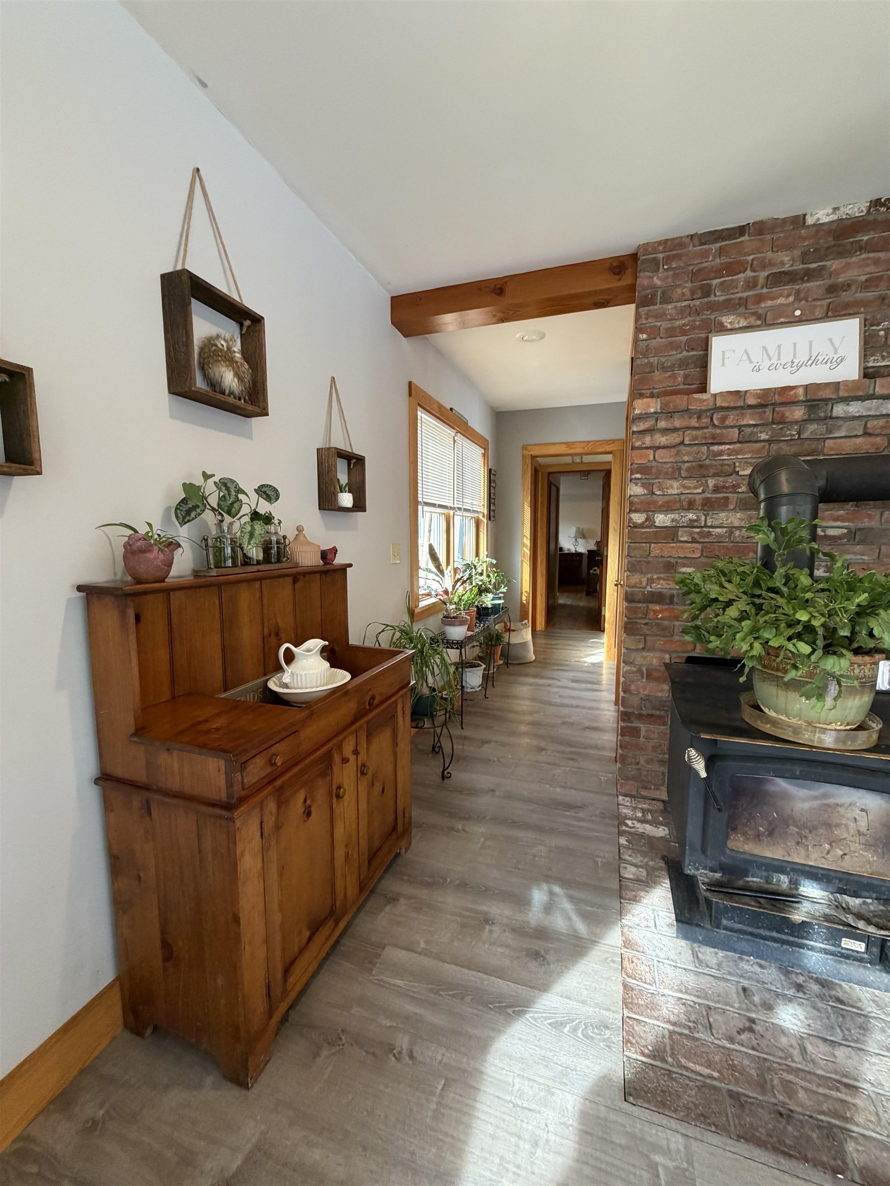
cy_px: 593
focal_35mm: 14
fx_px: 480
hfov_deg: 85.7
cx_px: 445
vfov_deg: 102.1
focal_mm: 2.22
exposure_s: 1/60
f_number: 2.2
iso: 320
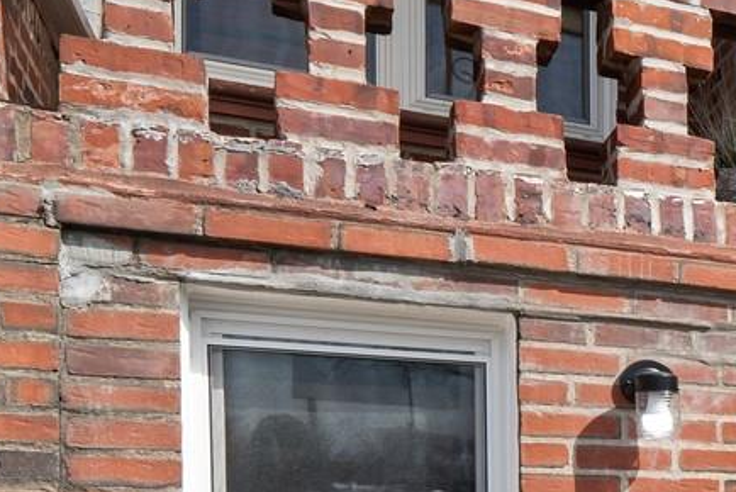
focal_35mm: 66
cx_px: 1497
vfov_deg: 19.6
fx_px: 1350
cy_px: 566
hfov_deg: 18.5
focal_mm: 14
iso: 125
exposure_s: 1/160
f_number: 9
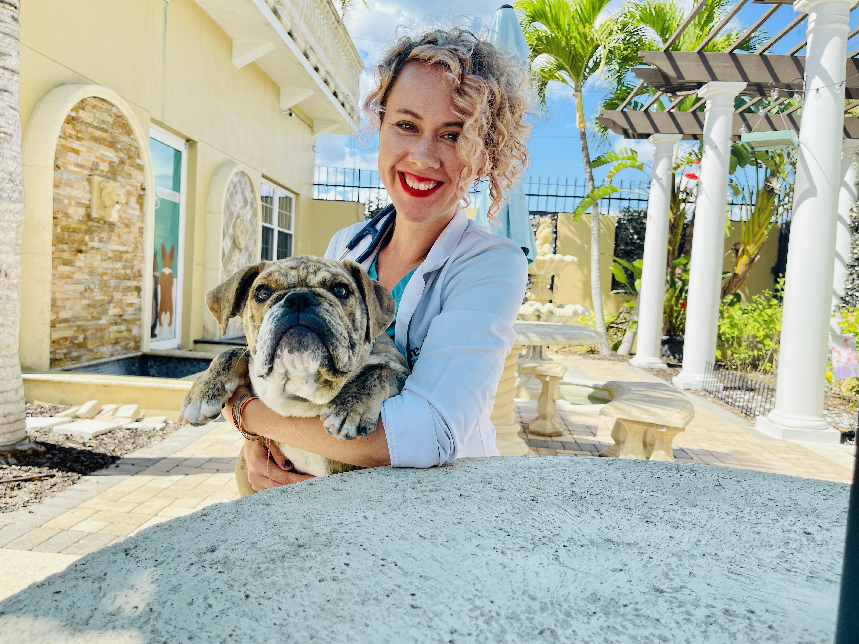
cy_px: 322
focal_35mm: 26
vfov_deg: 53.1
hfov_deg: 67.3
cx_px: 430
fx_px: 645
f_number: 1.6
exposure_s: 1/1667
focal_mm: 5.1
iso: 32
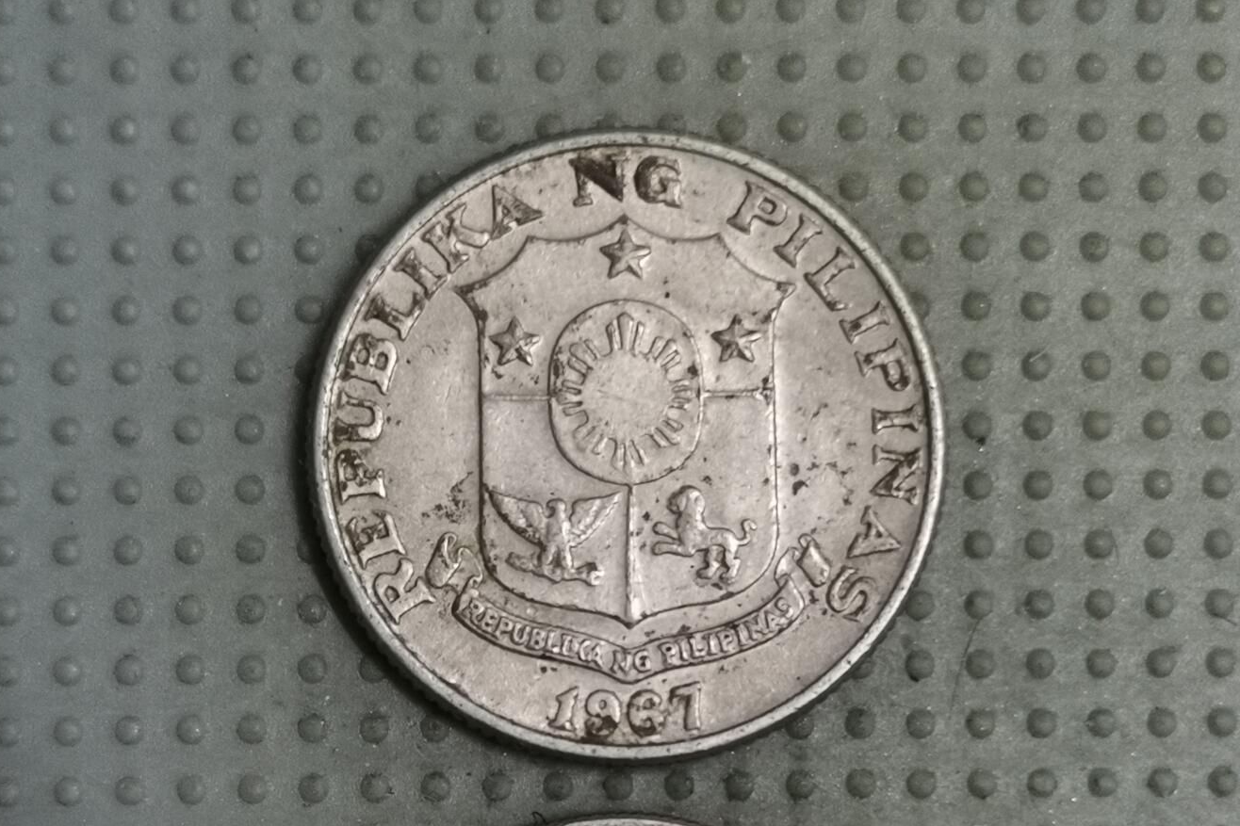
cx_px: 625
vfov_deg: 18.2
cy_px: 725
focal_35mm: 74
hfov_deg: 27.3
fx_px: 2548
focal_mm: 4.75
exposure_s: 1/30
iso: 400
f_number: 1.8
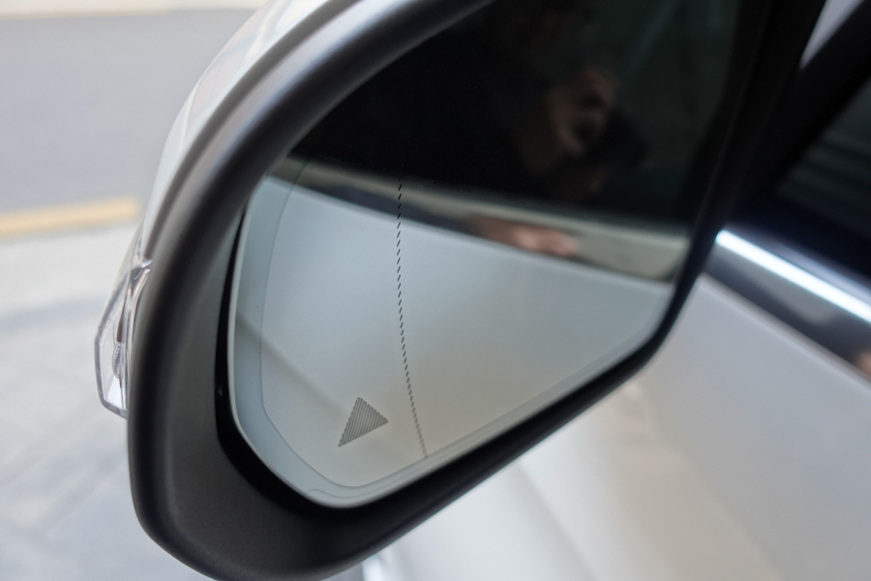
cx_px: 436
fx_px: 581
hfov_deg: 73.7
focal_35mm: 24
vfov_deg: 53.1
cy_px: 290
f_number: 2.5
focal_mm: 8.8
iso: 125
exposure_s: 1/30
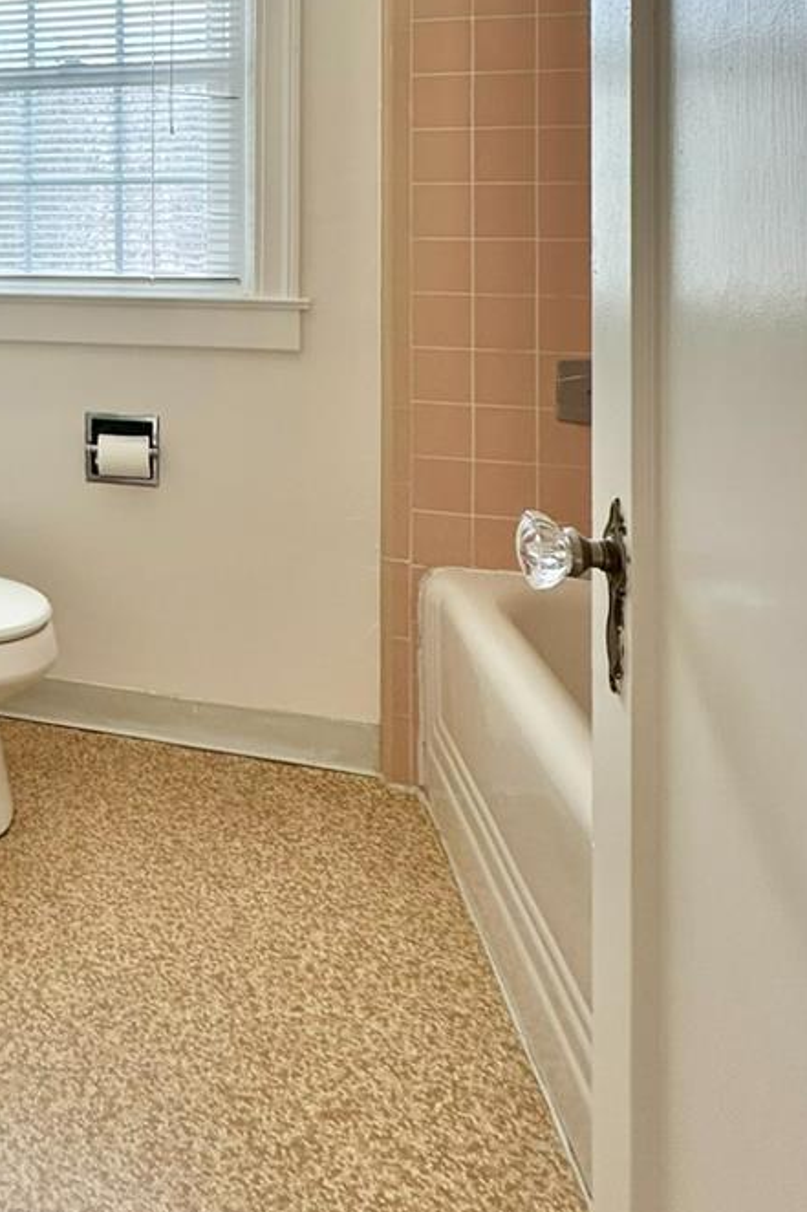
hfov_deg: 32.2
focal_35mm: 33
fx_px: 1110
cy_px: 211
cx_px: -191
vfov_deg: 52.8
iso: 40
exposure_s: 1/201
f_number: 2.2
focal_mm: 2.22
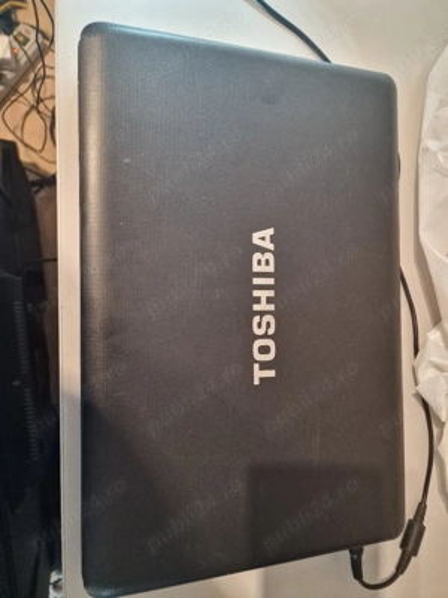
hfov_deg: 58.9
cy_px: 299
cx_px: 224
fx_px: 397
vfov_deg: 73.9
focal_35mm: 23
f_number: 1.8
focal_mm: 6.4
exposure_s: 1/50
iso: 640
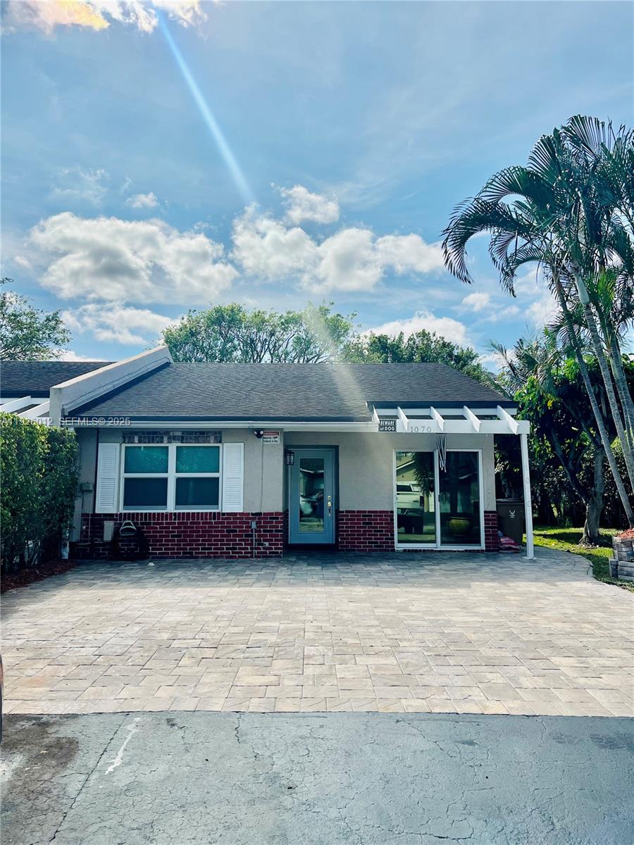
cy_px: 422
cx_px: 317
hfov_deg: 53.1
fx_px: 635
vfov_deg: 67.3
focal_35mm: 26
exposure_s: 1/11364
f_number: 1.5
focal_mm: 5.7
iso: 50
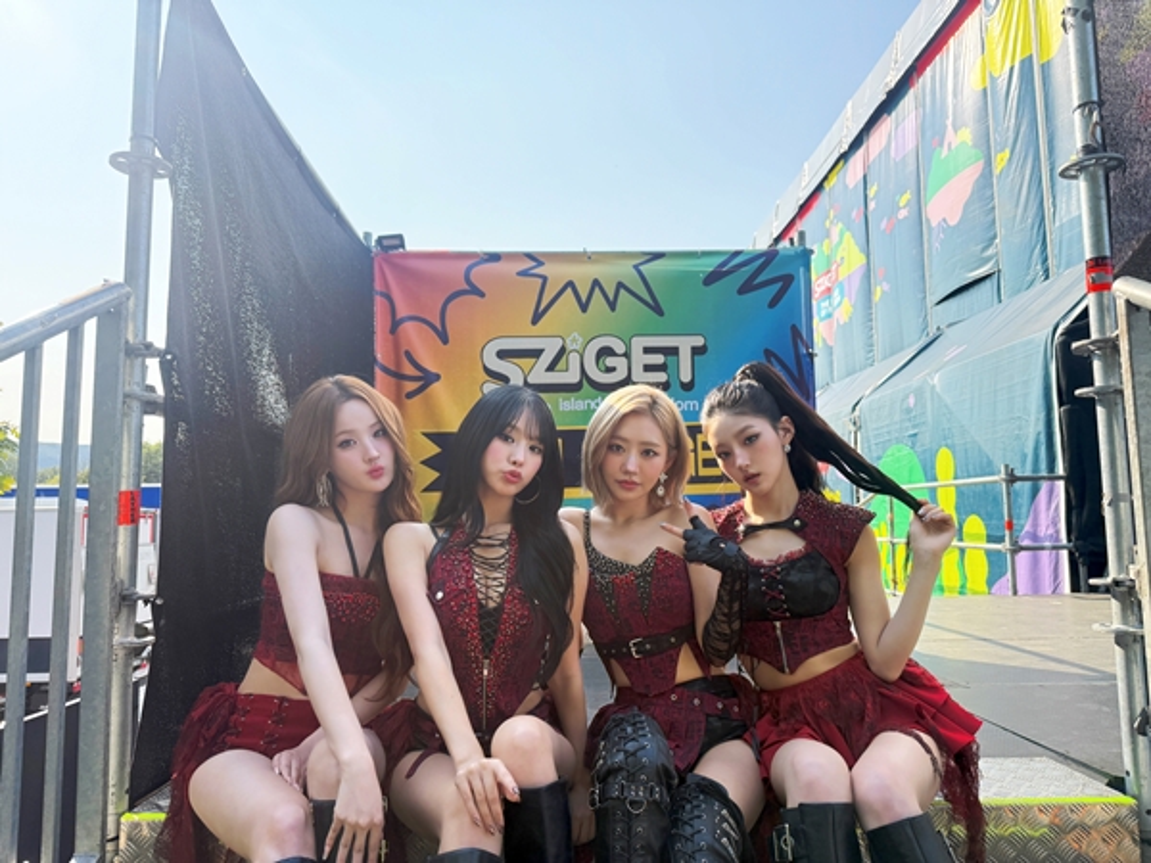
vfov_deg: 56.8
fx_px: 798
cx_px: 576
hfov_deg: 71.6
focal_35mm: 24
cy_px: 432
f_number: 1.78
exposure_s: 1/2907
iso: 100
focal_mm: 6.76
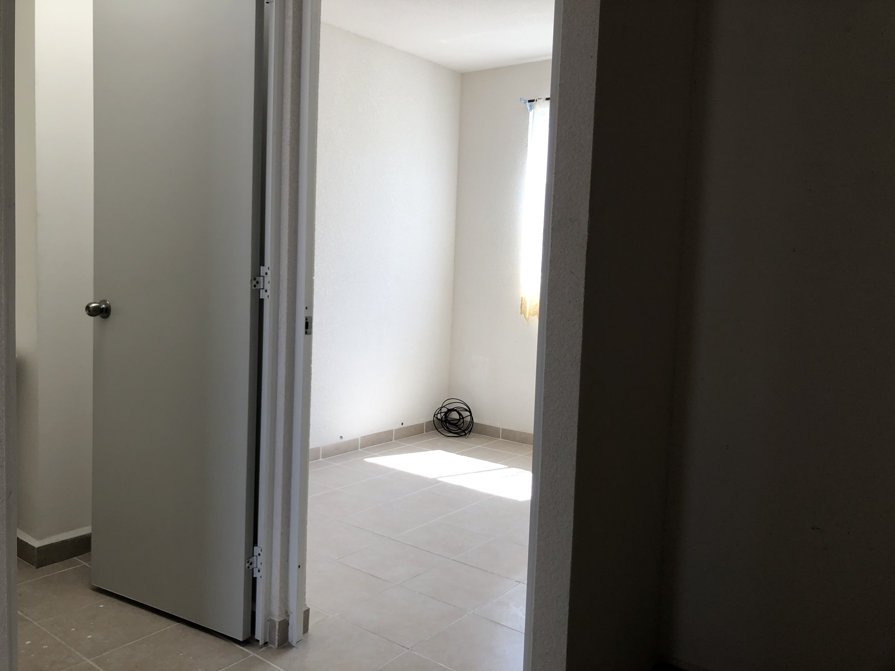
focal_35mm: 28
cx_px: 448
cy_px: 336
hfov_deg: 63.4
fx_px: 724
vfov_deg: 49.7
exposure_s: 1/148
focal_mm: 4
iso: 20
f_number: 1.8
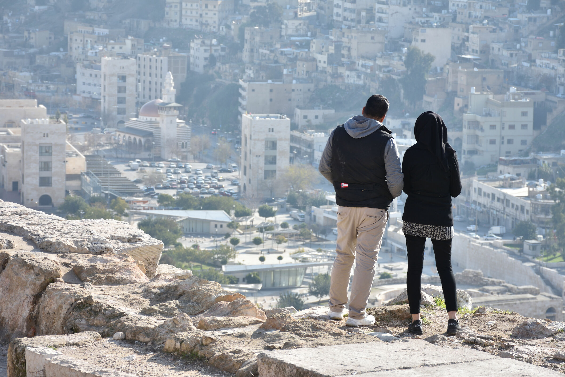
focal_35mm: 135
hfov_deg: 15.2
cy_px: 188
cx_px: 282
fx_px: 2119
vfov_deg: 10.2
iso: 100
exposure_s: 1/160
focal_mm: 90
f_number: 9
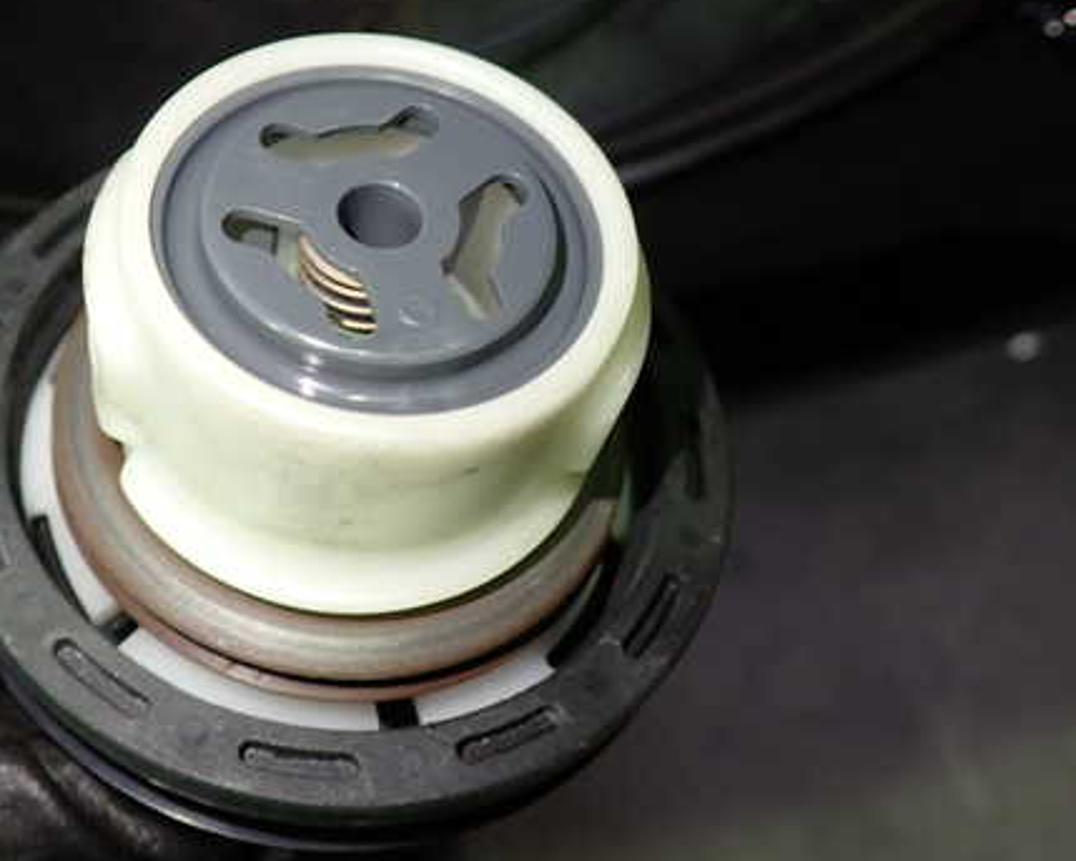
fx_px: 1305
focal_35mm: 41
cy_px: 366
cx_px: 329
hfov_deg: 43.9
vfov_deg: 36.4
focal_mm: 5.4
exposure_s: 1/40
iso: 200
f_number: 2.3
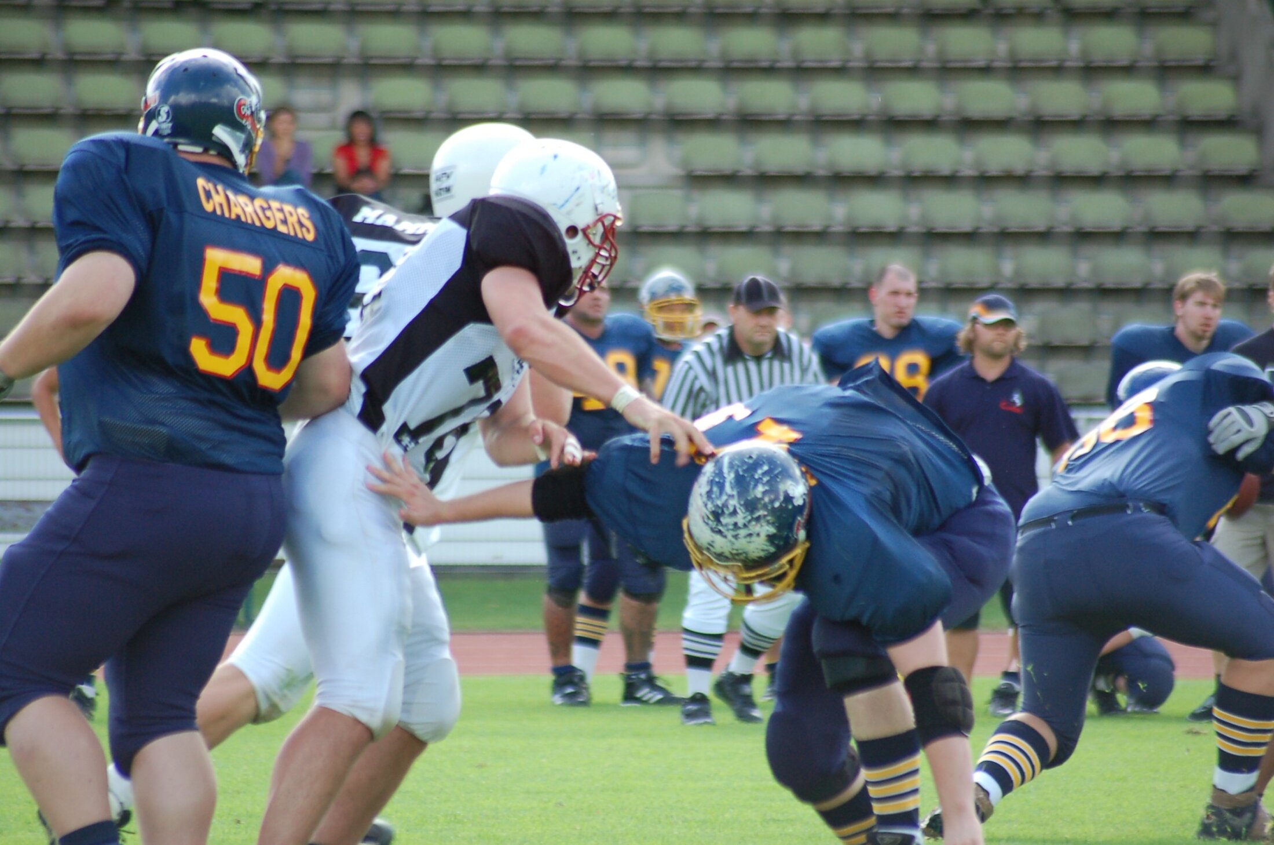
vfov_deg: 3.8
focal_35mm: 360
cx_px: 637
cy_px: 422
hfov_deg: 5.7
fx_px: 12716
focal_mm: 240
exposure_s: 1/500
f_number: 5.3
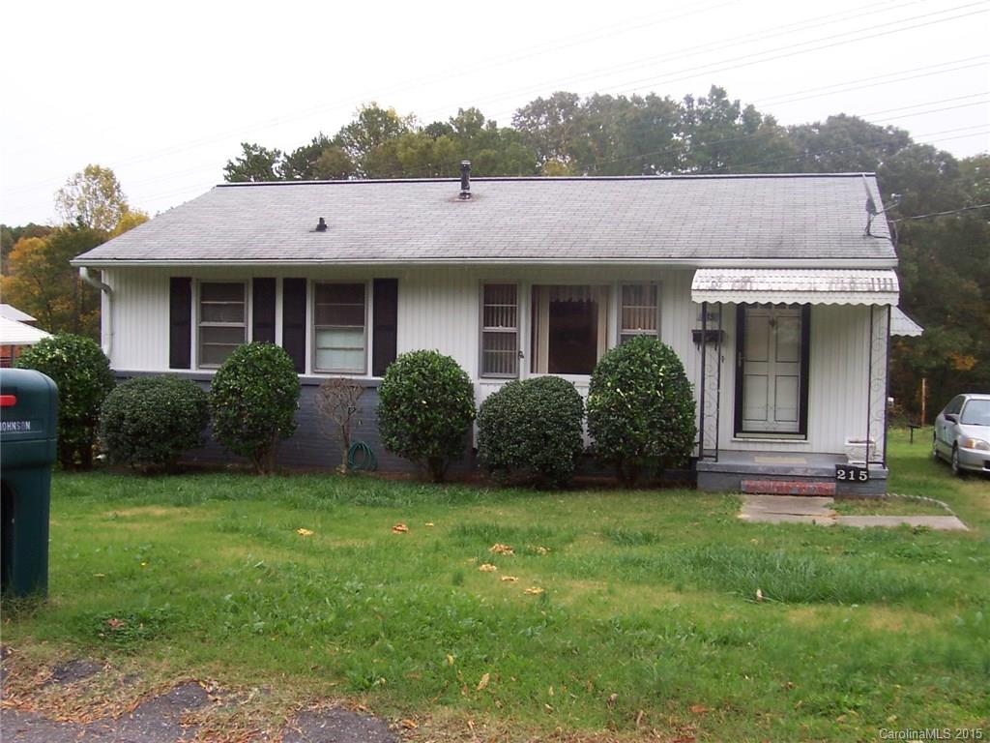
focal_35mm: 37
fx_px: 1058
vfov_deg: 38.7
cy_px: 372
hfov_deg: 50.1
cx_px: 495
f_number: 2.8
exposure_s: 1/500
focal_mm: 5.6
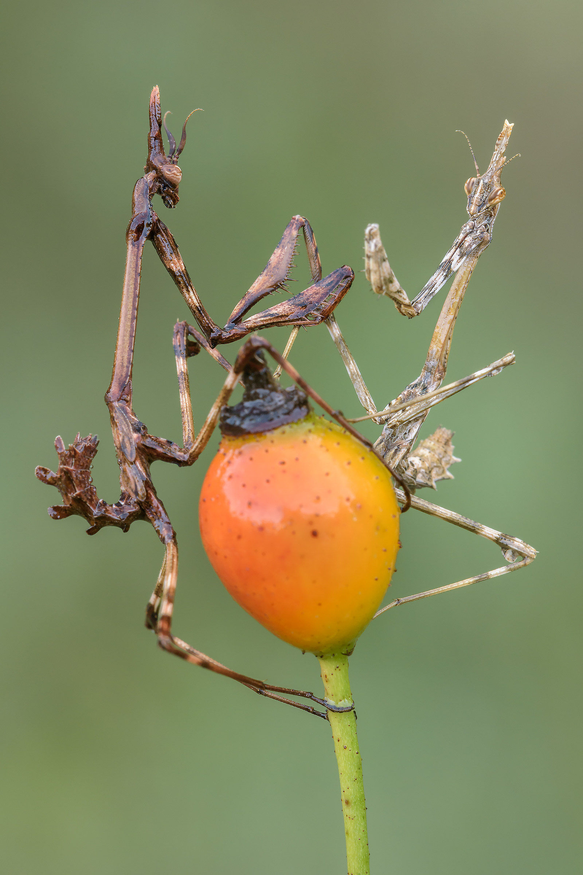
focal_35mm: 180
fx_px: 4372
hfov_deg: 7.6
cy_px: 438
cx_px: 292
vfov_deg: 11.4
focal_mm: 180
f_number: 18
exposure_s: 1/5
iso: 250
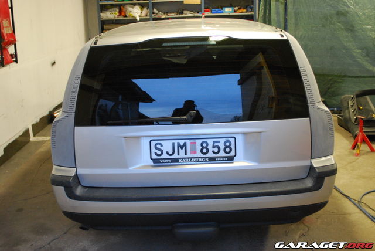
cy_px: 126
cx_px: 188
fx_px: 469
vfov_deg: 29.9
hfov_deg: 43.6
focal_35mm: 45
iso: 1250
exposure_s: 1/30
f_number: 4.8
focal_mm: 30
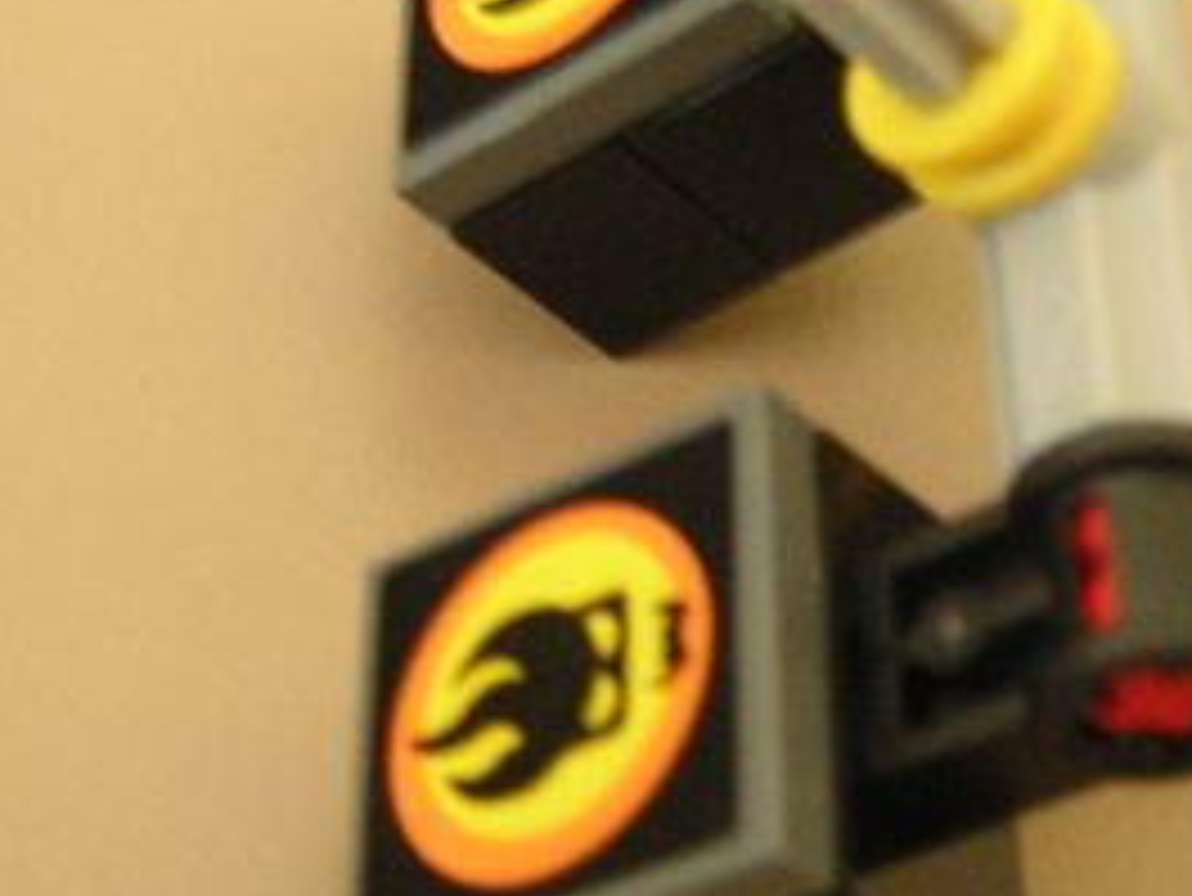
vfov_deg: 16.9
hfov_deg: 22.4
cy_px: 221
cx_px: 751
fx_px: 2997
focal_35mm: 87
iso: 400
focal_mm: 4.7
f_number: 2.6
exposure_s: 1/3.3
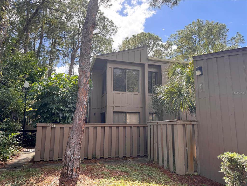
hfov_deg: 71.6
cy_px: 93
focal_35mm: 24
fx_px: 171
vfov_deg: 56.8
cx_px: 124
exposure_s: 1/1094
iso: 80
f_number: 1.78
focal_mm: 6.76
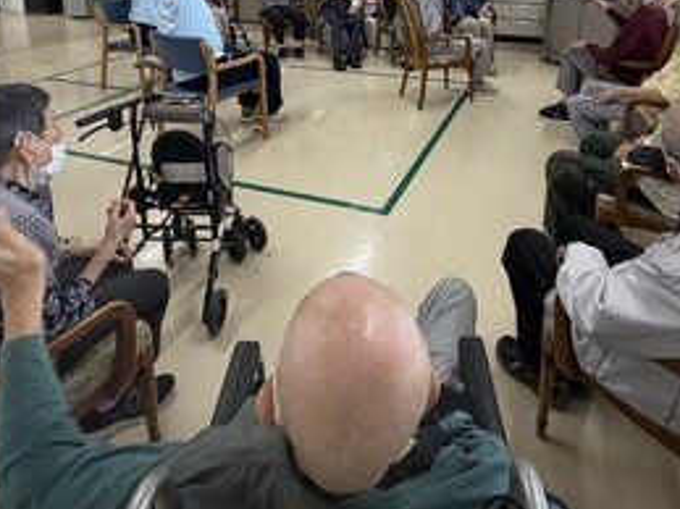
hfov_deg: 65.0
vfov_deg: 45.6
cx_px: 393
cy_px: 35
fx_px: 530
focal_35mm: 27
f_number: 2.2
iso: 200
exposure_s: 1/121
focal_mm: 2.2
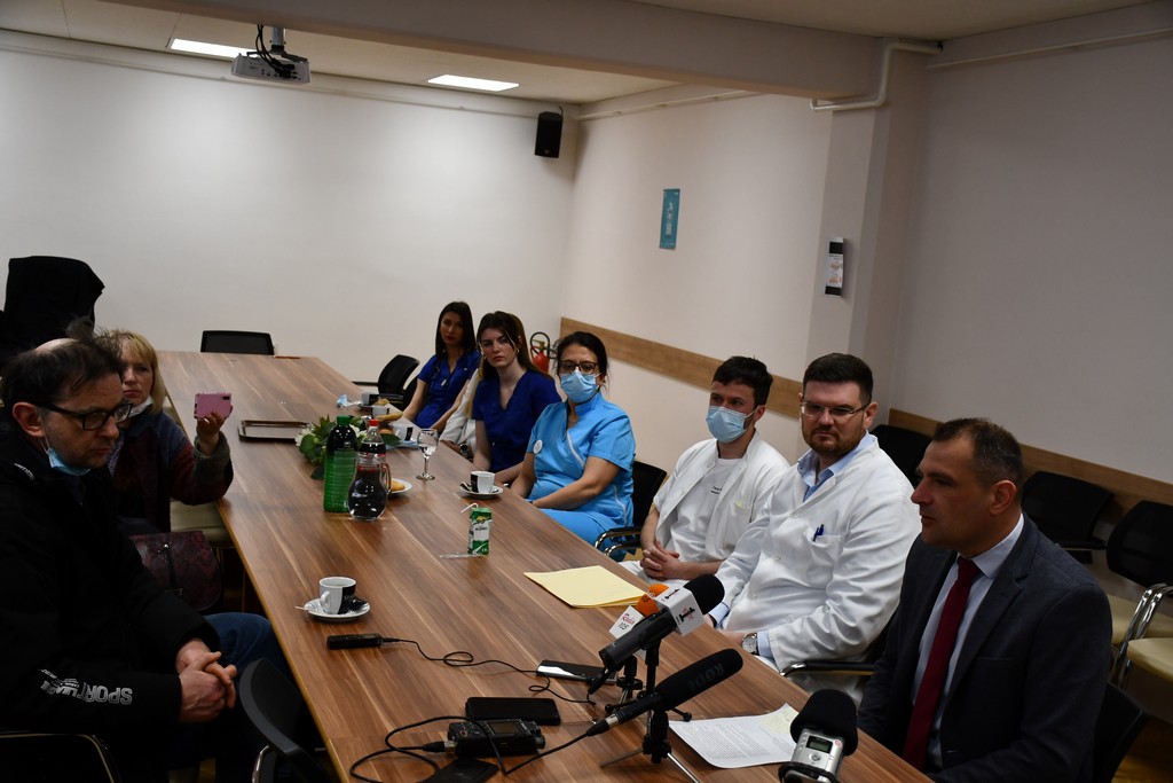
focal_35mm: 39
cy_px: 392
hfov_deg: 49.5
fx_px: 1271
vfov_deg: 34.2
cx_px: 586
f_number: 3.8
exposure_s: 1/200
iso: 800
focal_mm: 26
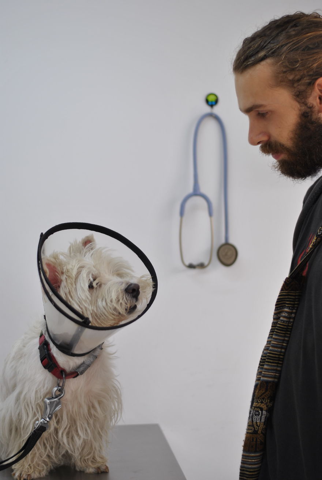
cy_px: 240
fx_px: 1003
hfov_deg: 18.2
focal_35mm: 75
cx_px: 161
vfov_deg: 27.0
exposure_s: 1/160
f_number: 2.2
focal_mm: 50
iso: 100
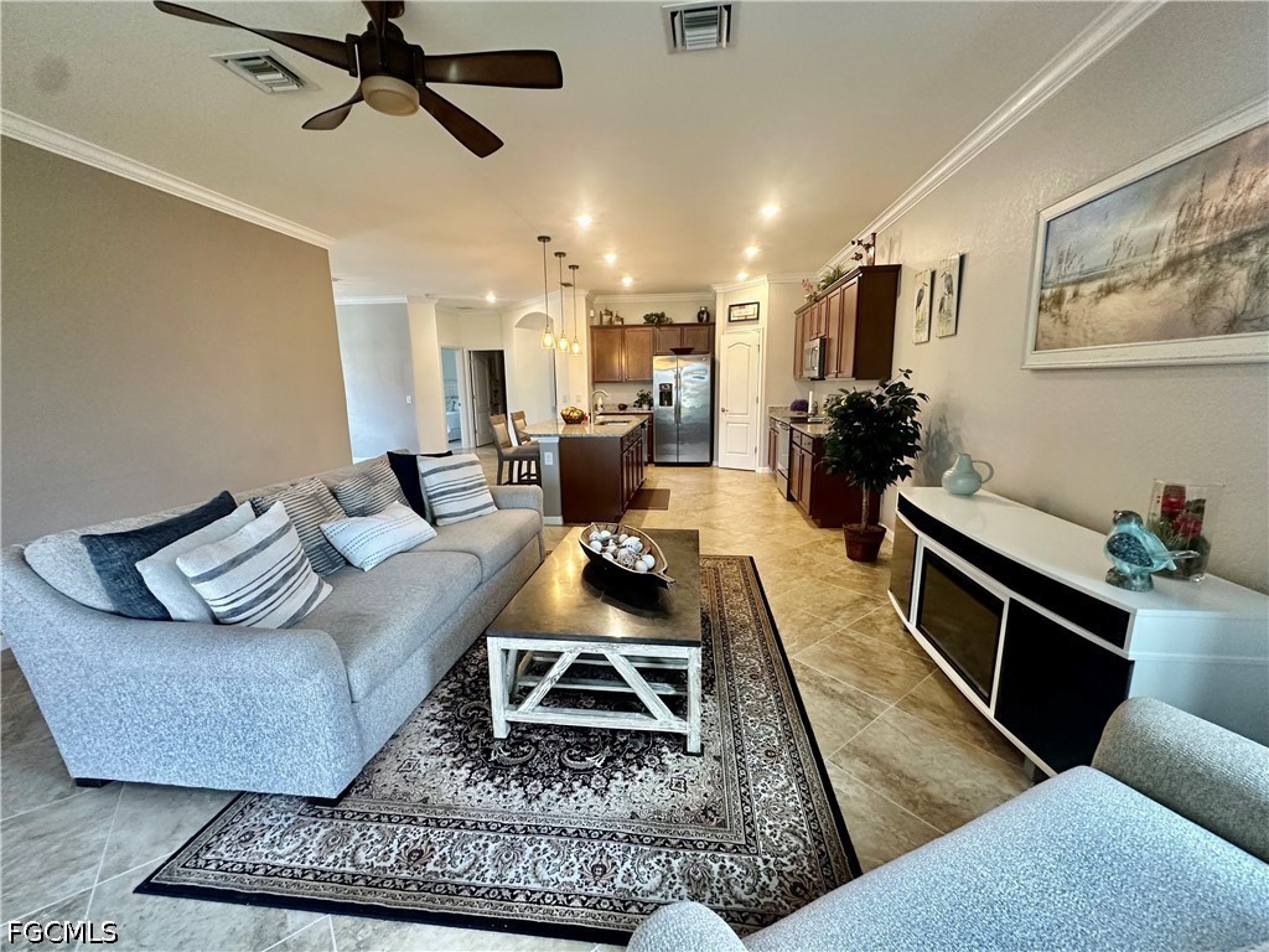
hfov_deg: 102.1
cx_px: 634
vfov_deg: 85.7
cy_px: 476
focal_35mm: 14
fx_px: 513
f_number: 2.2
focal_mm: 2.22
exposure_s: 1/60
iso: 250
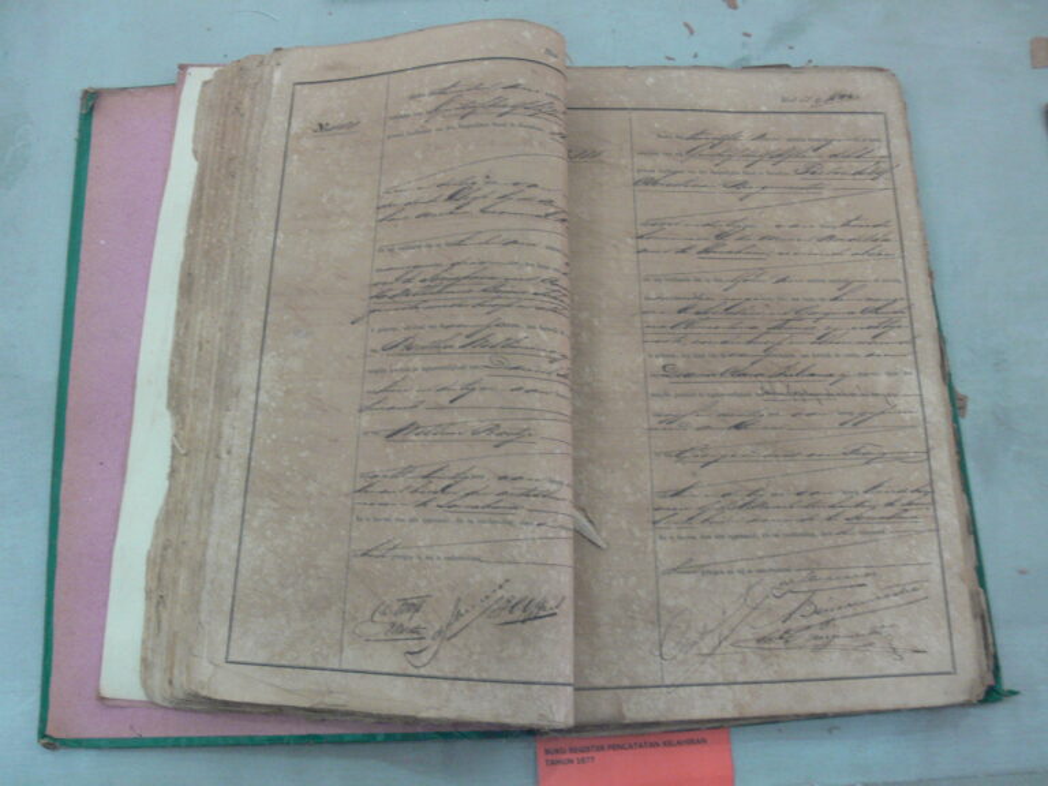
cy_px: 393
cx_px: 524
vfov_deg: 38.7
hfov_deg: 50.1
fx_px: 1120
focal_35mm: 37
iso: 200
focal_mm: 7.7
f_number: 2.8
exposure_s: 1/10
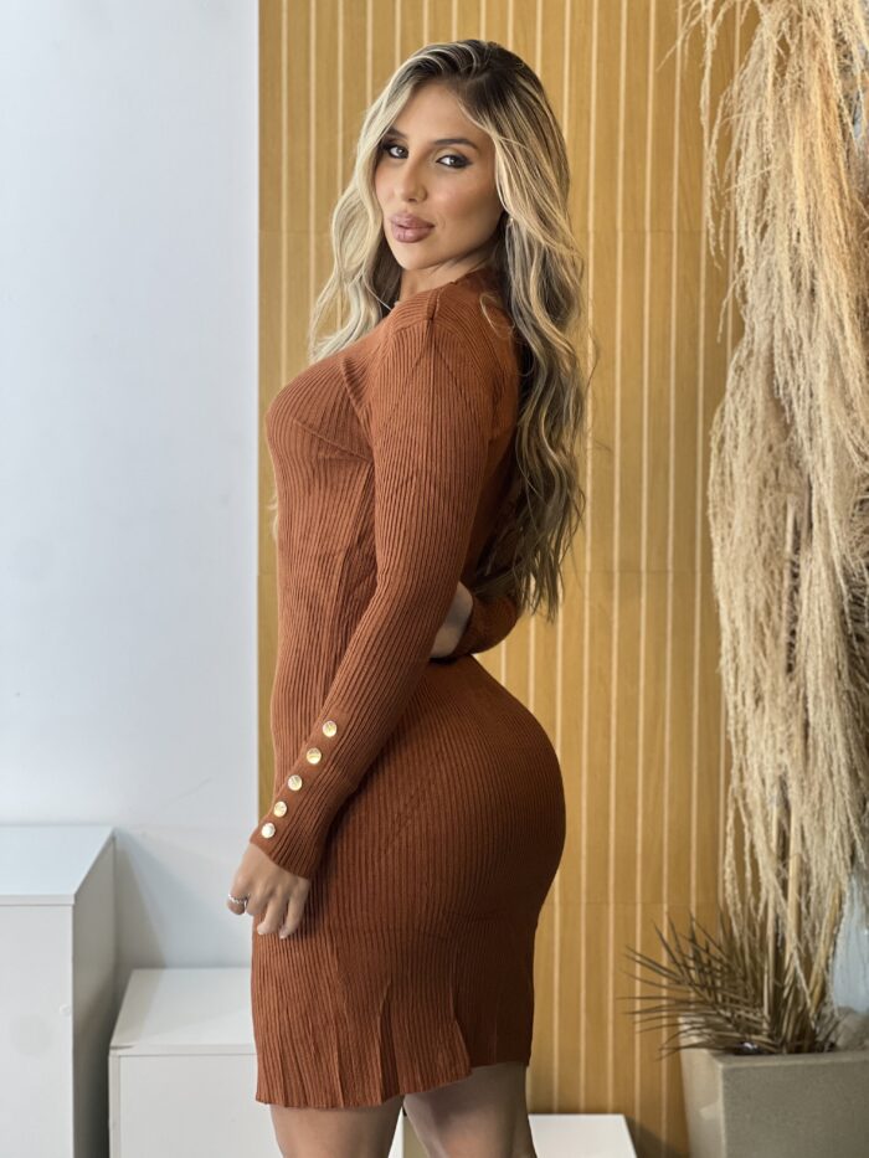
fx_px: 2577
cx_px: 434
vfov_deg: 25.3
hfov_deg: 19.1
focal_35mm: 77
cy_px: 579
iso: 160
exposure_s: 1/120
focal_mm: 9
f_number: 2.8
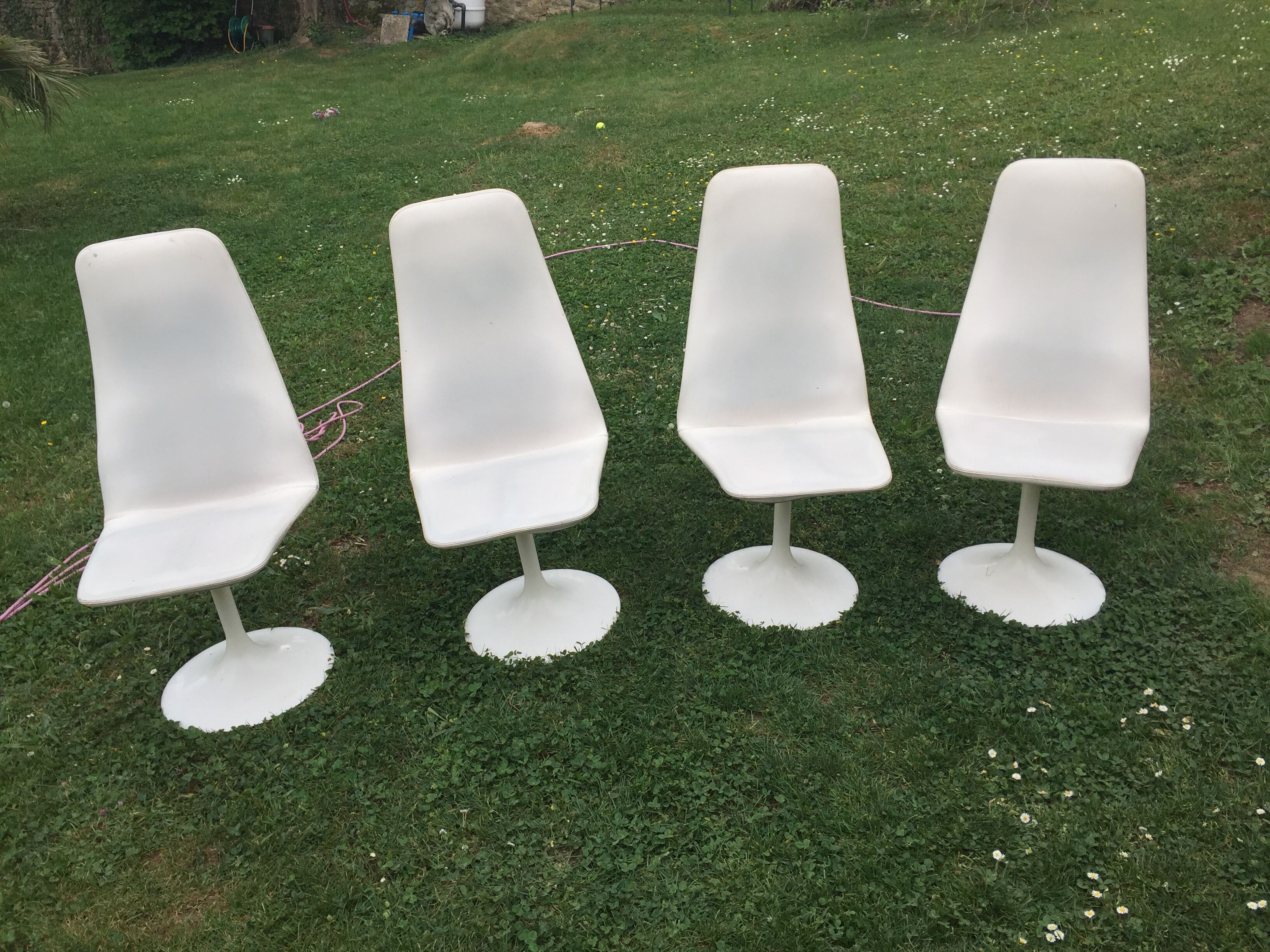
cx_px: 635
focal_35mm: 29
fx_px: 1064
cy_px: 476
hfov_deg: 61.7
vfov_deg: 48.2
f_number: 2.2
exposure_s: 1/332
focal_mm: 4.15
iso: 32
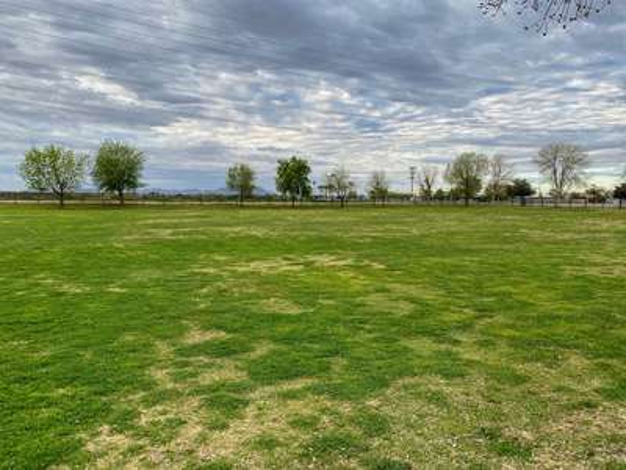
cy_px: 235
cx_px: 313
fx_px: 470
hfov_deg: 67.3
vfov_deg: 53.1
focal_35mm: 26
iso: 32
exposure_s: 1/500
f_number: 1.8
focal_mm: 4.25
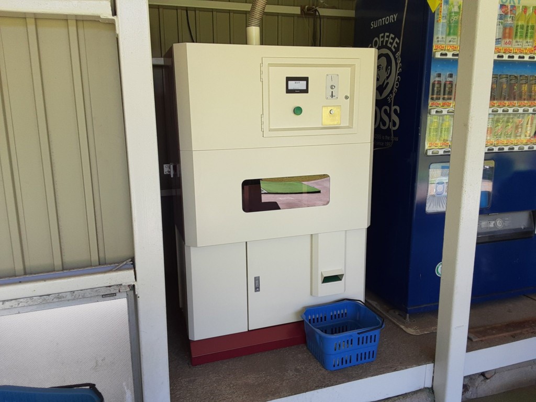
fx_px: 418
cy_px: 201
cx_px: 268
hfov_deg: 65.3
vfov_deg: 51.4
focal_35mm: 27
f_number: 1.9
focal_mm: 2.91
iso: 40
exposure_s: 1/217
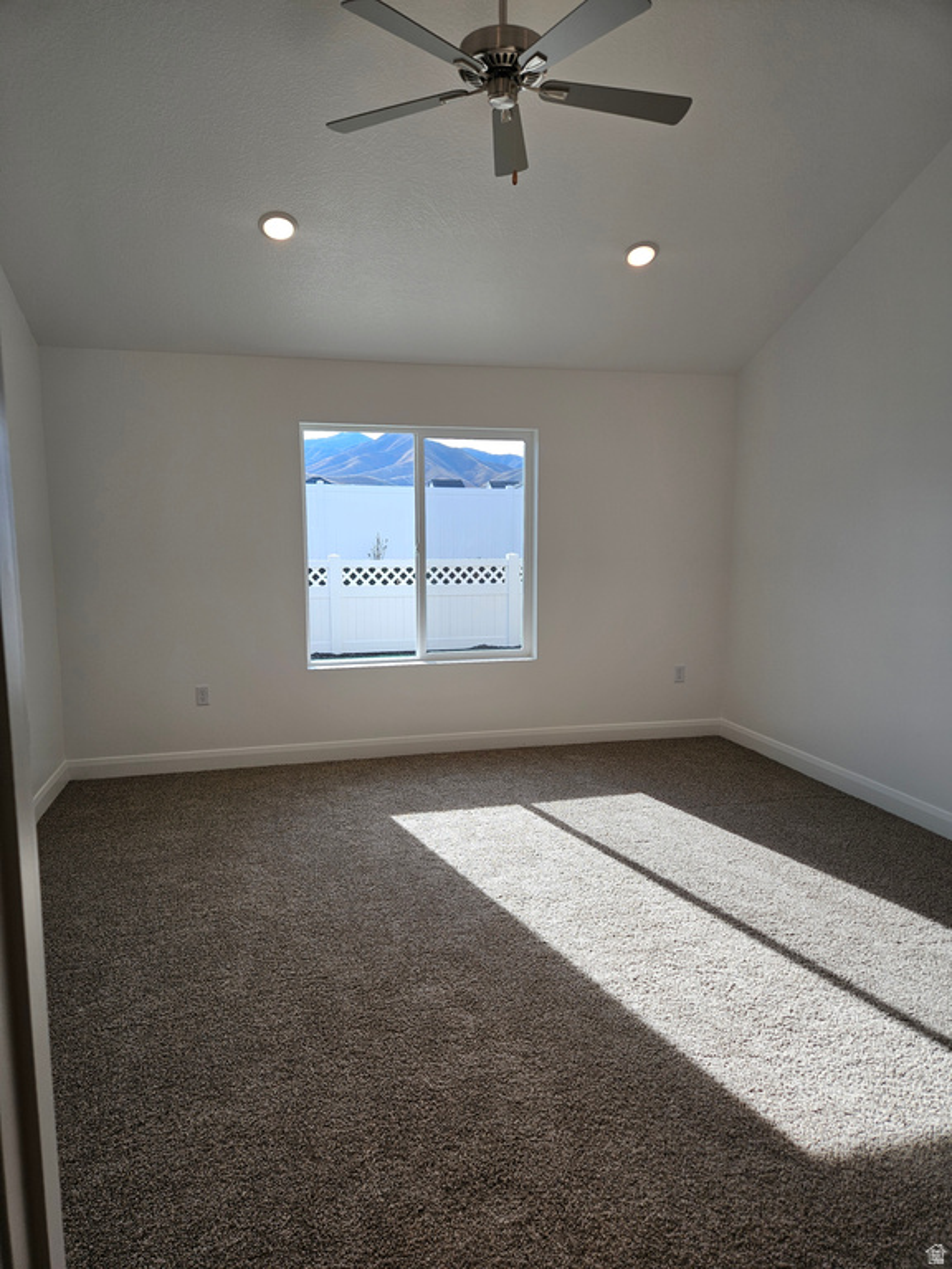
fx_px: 843
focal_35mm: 23
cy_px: 634
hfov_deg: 58.9
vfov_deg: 73.9
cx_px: 476
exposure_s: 1/336
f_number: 1.8
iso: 25
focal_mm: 5.4
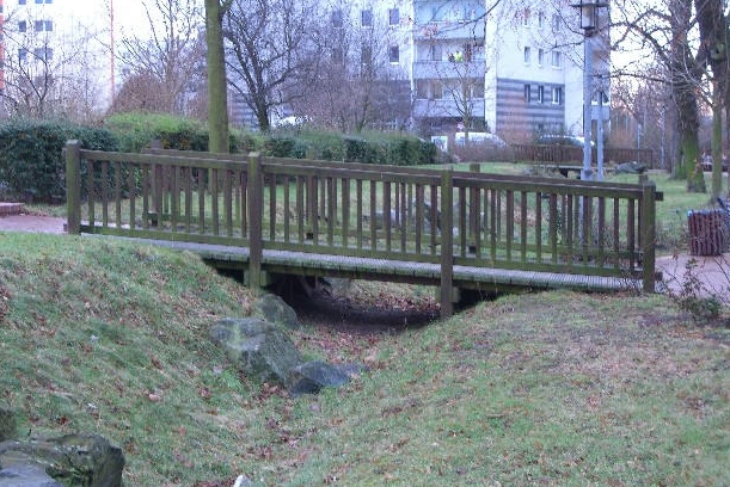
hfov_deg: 28.4
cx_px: 364
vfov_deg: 19.2
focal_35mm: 71
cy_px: 233
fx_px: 1440
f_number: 4
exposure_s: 1/20
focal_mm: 14.2
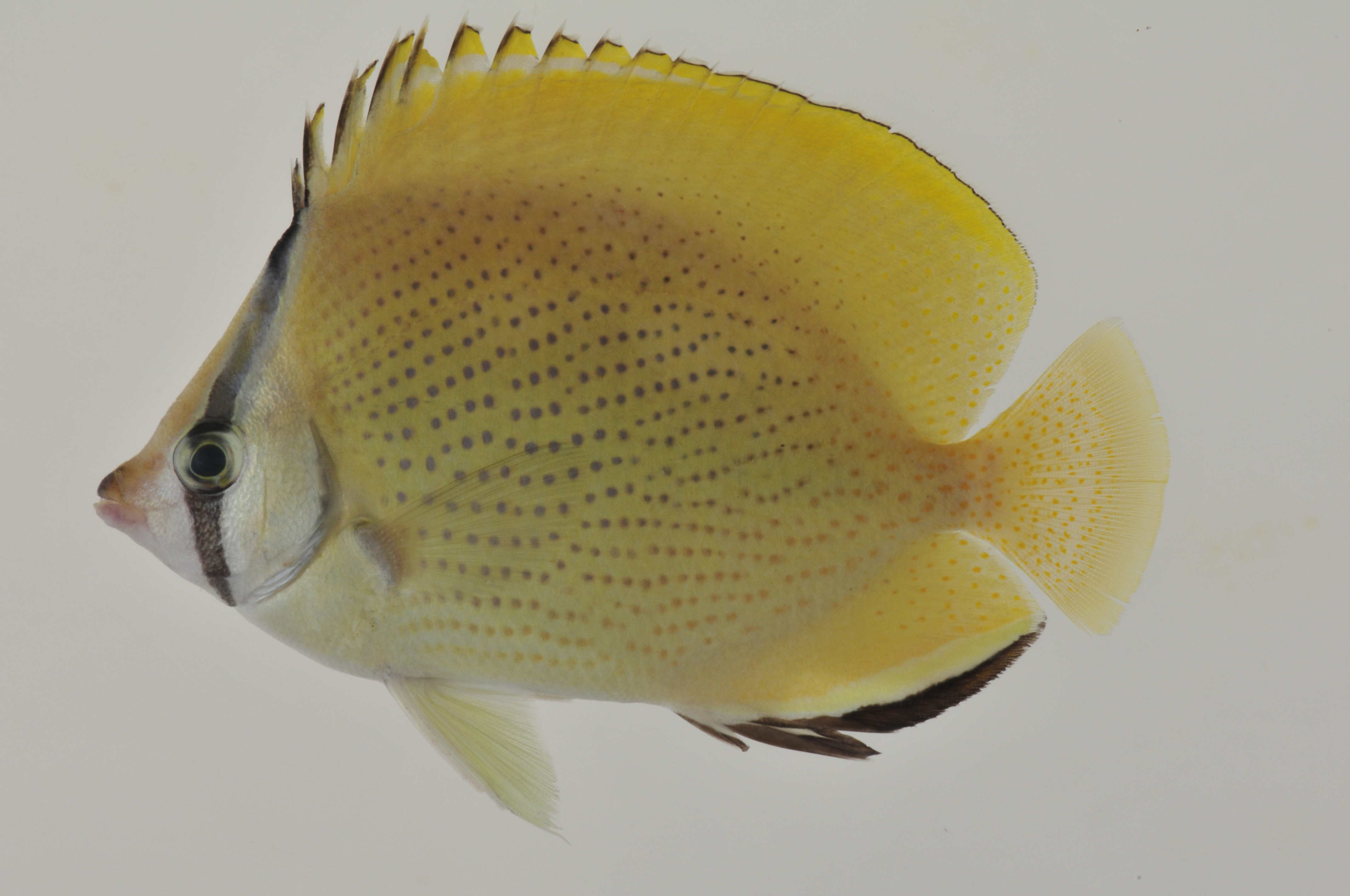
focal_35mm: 158
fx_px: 5899
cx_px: 675
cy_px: 448
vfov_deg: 8.7
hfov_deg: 13.1
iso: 200
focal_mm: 105
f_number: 36
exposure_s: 1/60
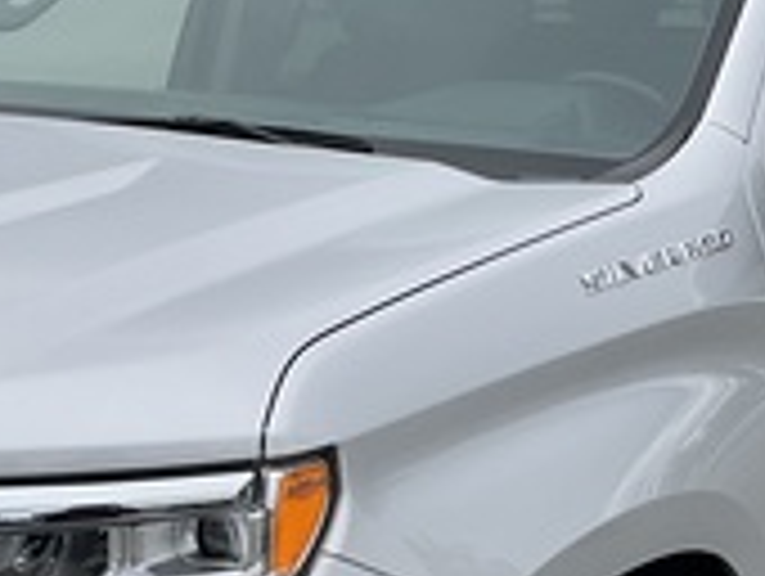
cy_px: 549
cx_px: 360
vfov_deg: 13.5
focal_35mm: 109
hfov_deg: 18.0
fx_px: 2412
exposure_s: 1/454
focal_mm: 3
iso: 25
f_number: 1.8
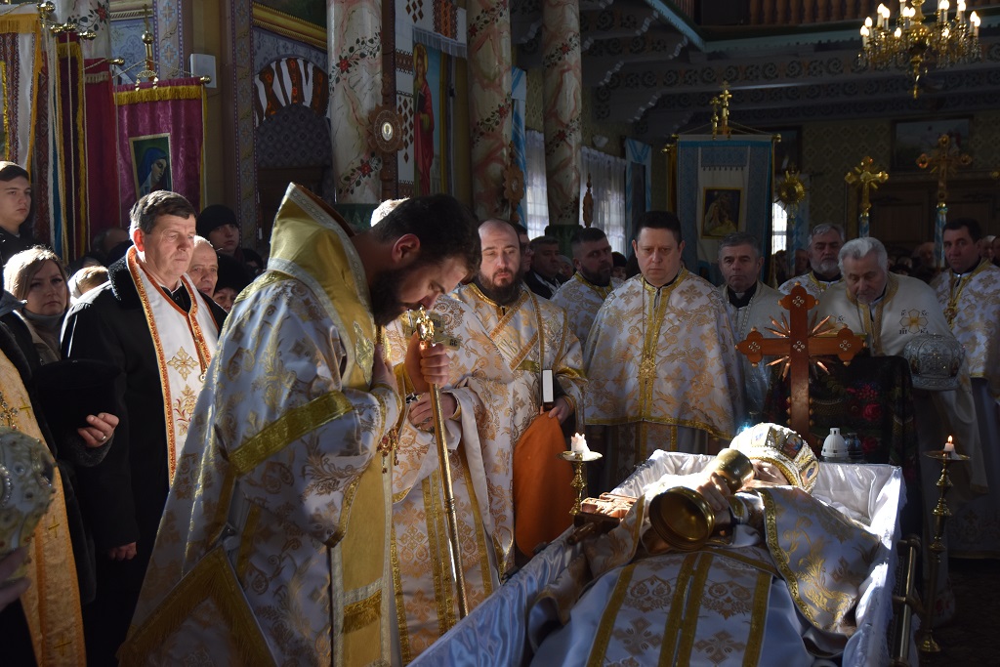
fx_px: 1125
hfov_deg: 47.9
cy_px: 334
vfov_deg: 33.0
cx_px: 500
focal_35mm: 40
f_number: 3.8
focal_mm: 27
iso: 400
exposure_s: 1/250
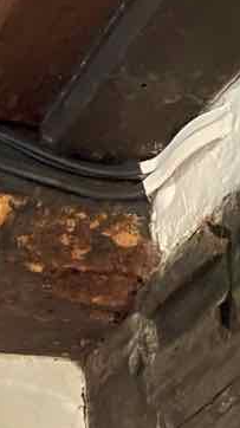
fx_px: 1213
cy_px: 512
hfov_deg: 11.0
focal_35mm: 107
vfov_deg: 18.9
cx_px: -80
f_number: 1.6
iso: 1000
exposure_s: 1/17
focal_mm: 4.2
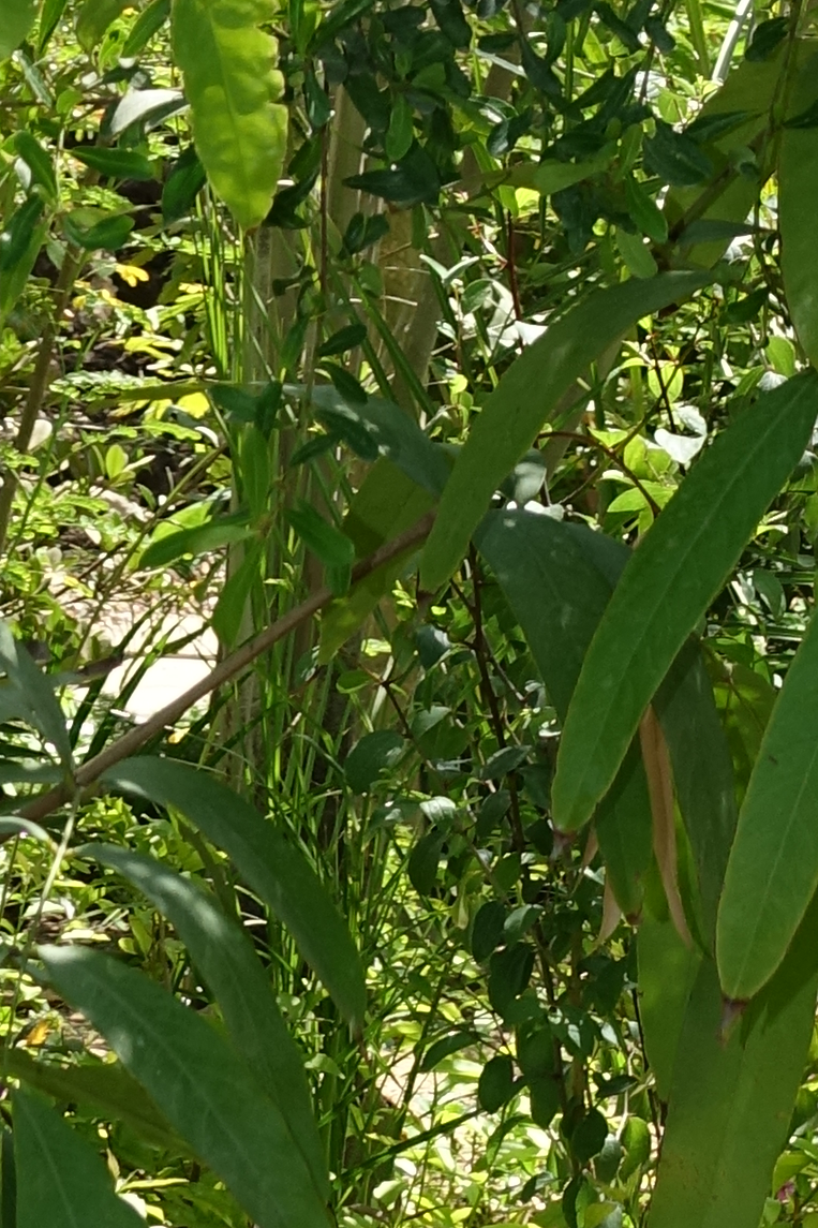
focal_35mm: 196
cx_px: 1619
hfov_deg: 6.8
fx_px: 6682
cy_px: -532
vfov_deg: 10.2
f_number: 4
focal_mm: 15.17
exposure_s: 1/250
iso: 100
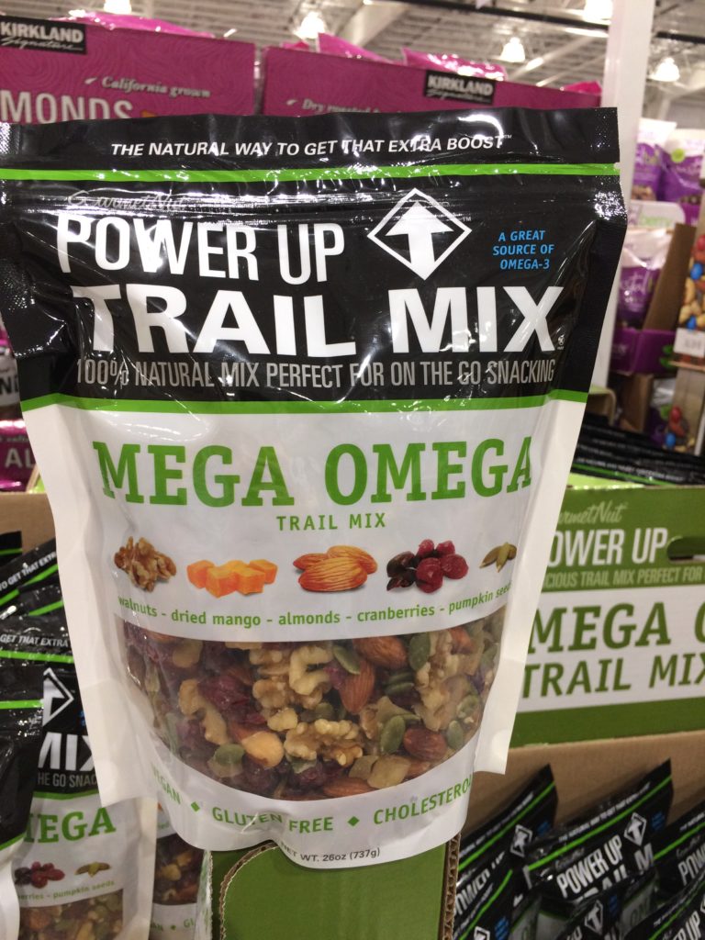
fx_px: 787
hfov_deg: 48.2
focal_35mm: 29
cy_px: 470
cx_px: 352
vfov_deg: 61.7
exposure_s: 1/30
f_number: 2.2
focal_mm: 4.15
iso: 125
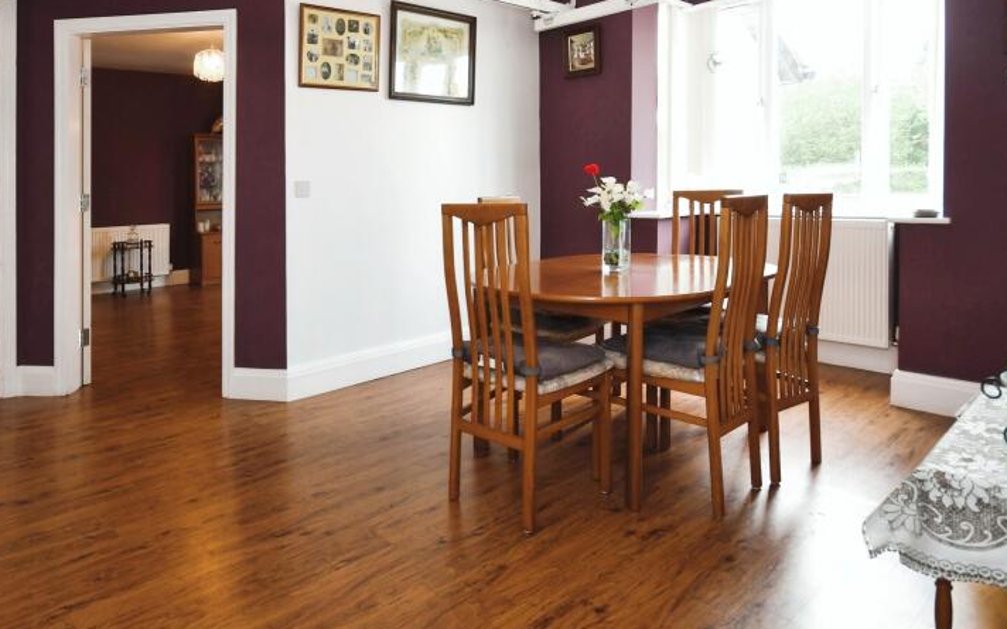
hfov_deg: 78.5
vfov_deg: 54.3
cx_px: 390
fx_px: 604
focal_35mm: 22
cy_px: 228
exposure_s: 1/20
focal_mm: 10
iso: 400
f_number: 8
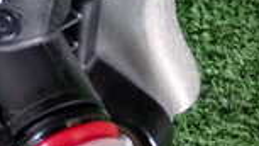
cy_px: -48
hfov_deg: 12.2
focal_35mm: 162
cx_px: -200
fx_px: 1112
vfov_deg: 7.4
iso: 400
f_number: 2.7
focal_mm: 6.83
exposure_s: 1/125
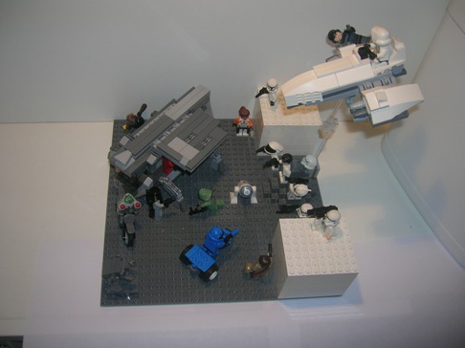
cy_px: 170
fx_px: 470
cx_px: 236
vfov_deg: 40.7
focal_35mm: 35
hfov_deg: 52.6
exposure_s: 1/60.1
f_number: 2.9
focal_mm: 5.7
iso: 50
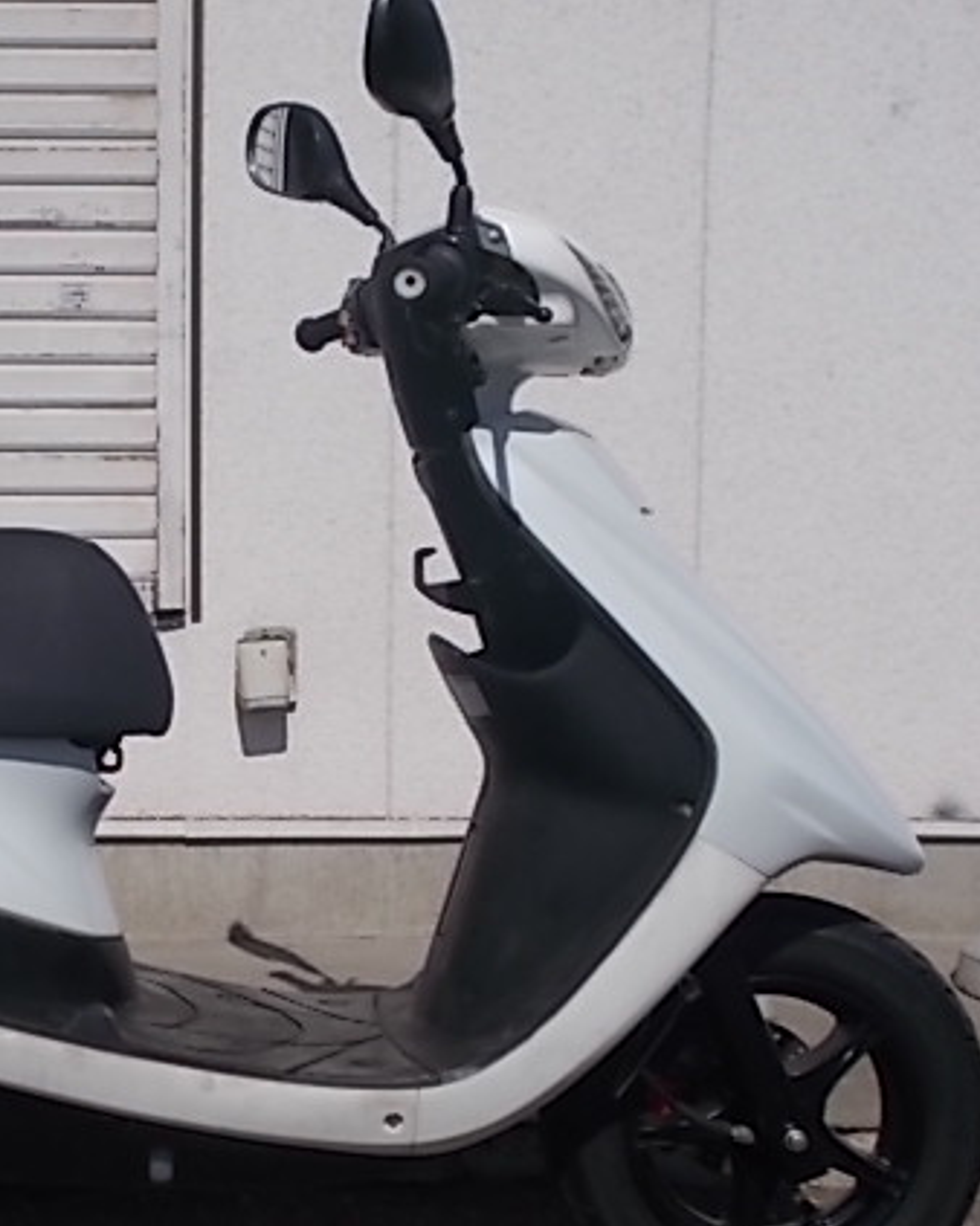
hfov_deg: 22.8
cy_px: 693
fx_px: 2358
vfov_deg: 29.1
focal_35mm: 65
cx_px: 81
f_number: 10.6
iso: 80
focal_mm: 7.9
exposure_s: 1/250
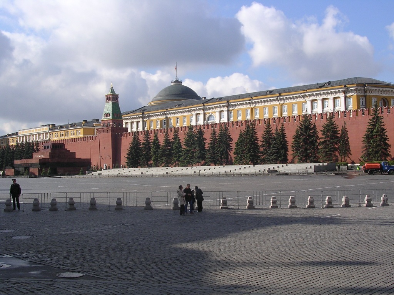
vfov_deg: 33.6
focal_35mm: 43
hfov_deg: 43.9
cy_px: 148
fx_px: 489
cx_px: 197
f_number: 5.9
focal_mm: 6.6
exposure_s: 1/257
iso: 100
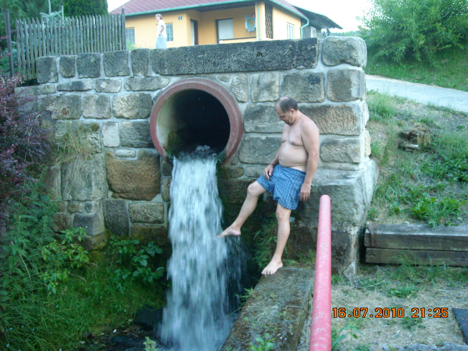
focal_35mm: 35
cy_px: 176
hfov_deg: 52.6
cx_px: 234
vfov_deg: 40.7
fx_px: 473
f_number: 2.8
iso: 400
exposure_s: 1/44
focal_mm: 5.7
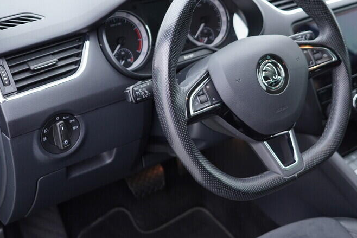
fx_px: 555
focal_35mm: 56
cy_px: 85
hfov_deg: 35.3
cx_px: 235
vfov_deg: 24.1
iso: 320
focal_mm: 24
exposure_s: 1/40
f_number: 2.8
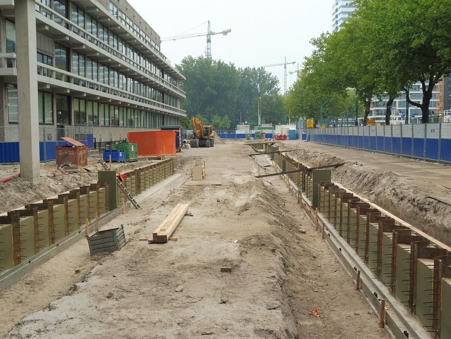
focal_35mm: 47
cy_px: 170
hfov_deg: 40.4
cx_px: 226
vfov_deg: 30.9
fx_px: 612
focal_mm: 8.5
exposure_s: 1/100
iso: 100
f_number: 4.5
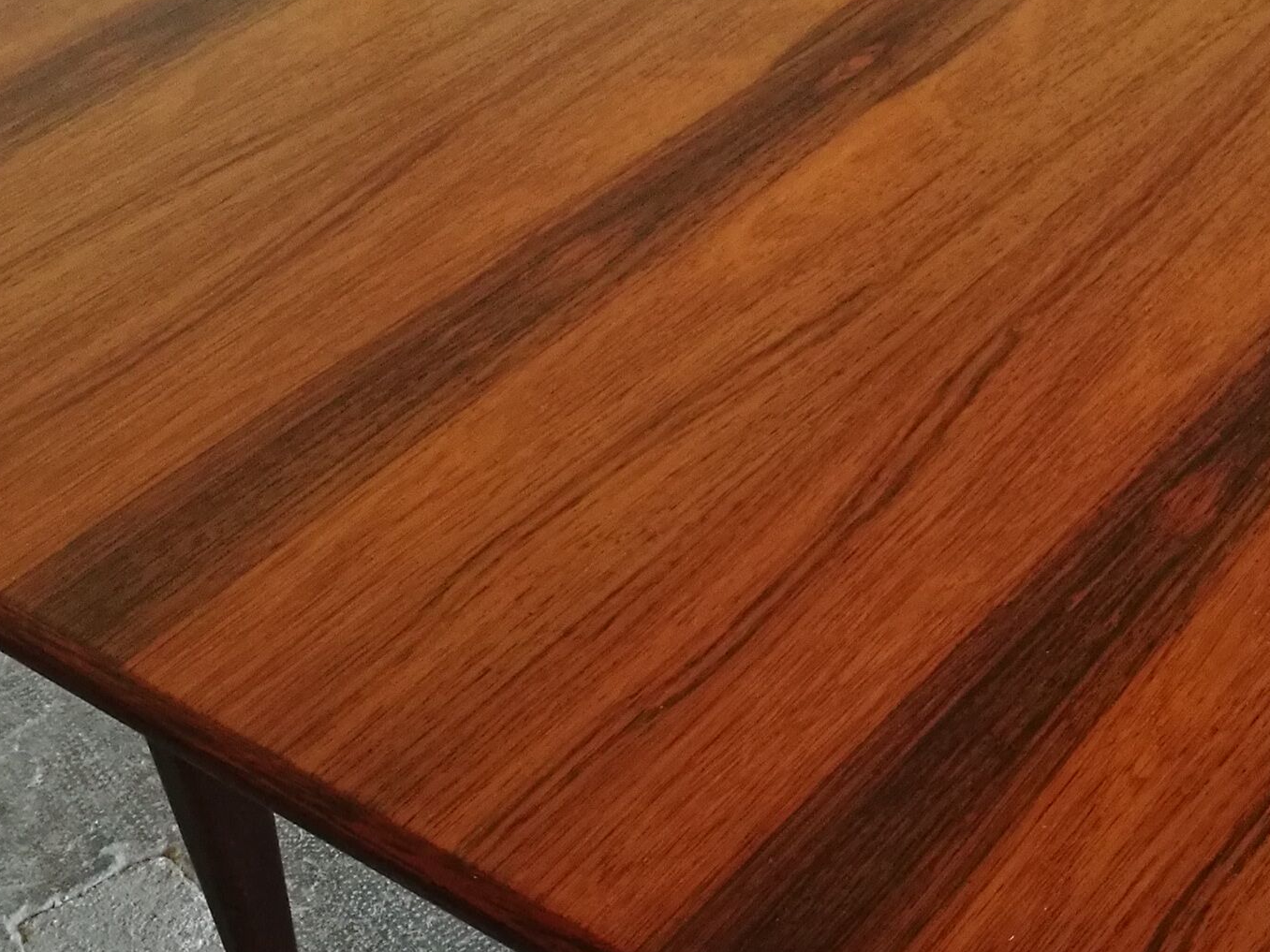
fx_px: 2385
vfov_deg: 22.6
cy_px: 399
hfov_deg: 29.3
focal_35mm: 65
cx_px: 978
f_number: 2.2
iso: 320
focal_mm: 4.5
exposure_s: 1/30
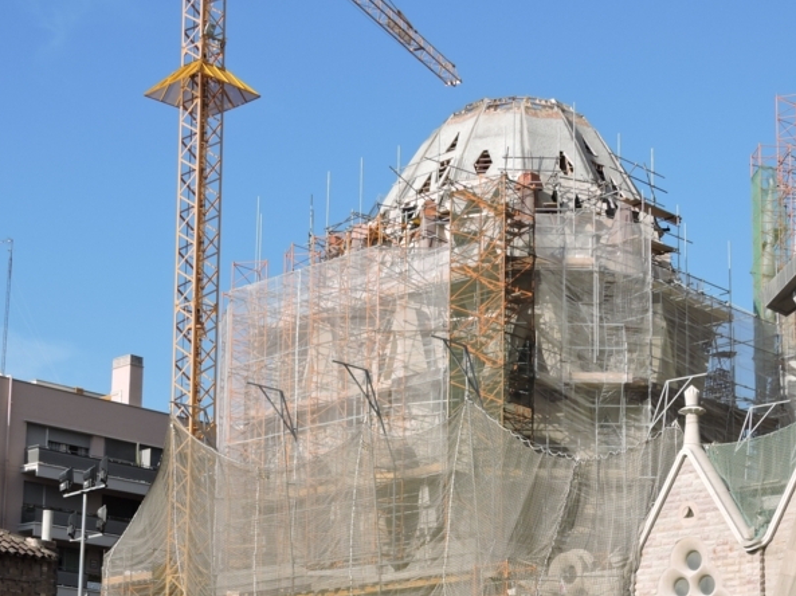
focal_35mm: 81
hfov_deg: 24.1
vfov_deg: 17.9
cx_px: 396
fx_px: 1861
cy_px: 526
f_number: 4.2
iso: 100
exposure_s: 1/640
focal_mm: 10.7
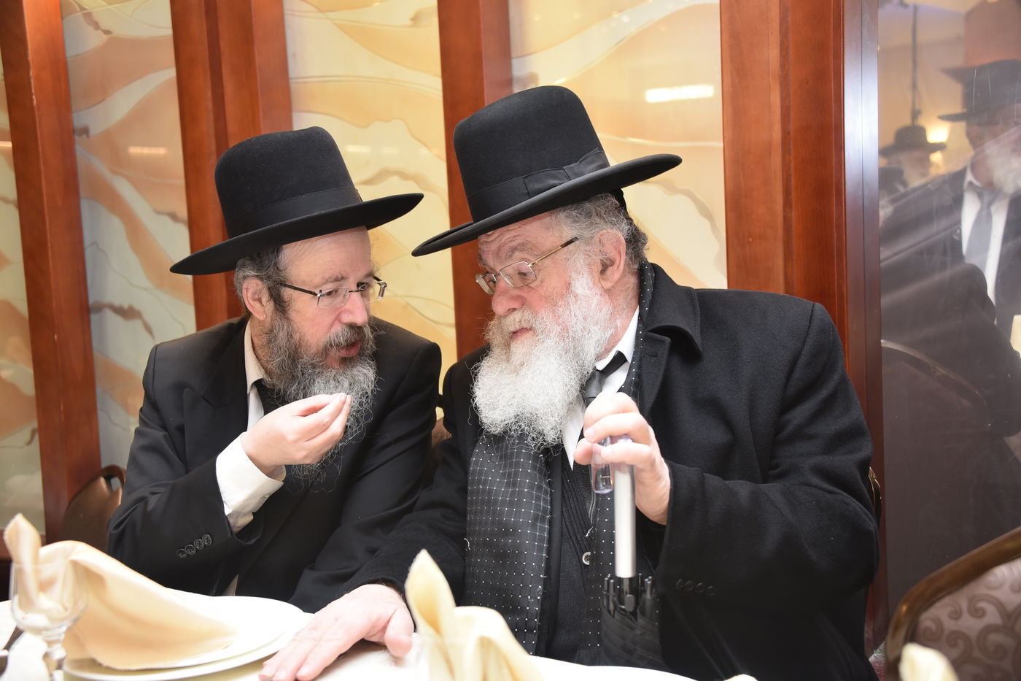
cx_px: 510
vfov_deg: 31.9
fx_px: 1191
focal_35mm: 42
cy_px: 340
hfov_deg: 46.4
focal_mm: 42
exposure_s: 1/60
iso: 1600
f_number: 4
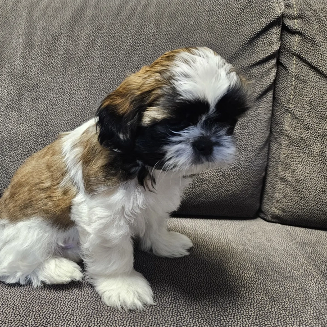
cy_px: 167
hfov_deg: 55.9
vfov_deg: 57.3
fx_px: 299
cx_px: 105
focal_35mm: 28
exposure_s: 1/50
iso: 640
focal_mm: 5.4
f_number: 1.8
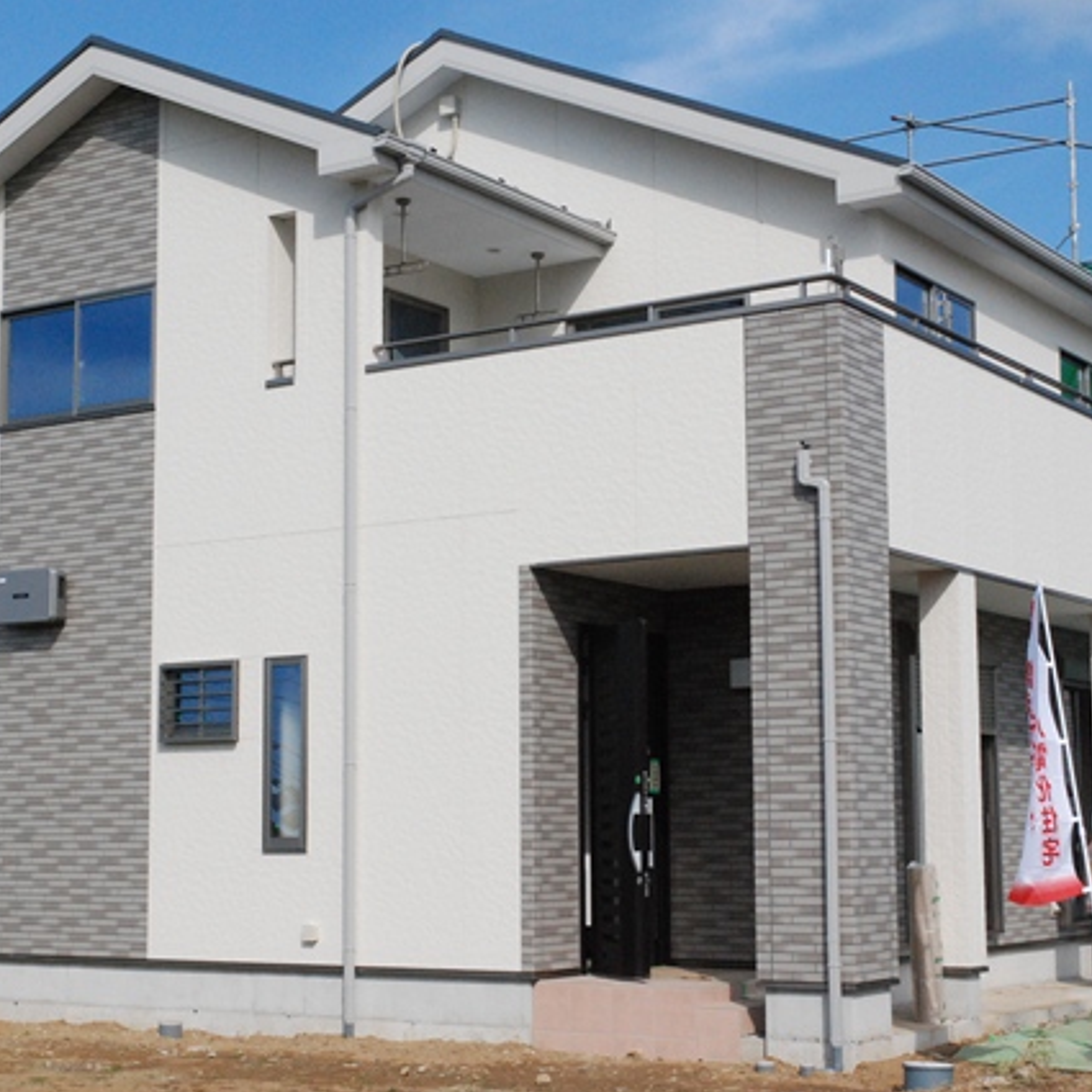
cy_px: 550
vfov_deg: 28.8
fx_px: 2129
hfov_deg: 28.8
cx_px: 506
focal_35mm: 60
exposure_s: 1/1000
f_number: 16
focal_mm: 31
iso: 1600
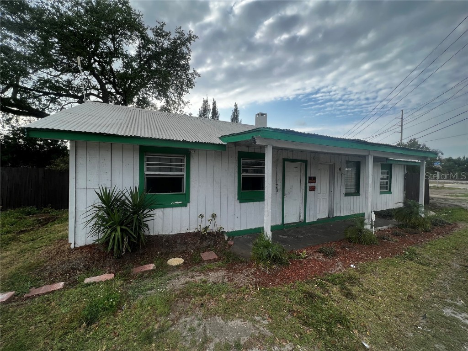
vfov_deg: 89.9
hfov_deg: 106.2
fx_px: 176
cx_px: 234
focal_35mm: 13
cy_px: 176
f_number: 1.8
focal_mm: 1.57
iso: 32
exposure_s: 1/664
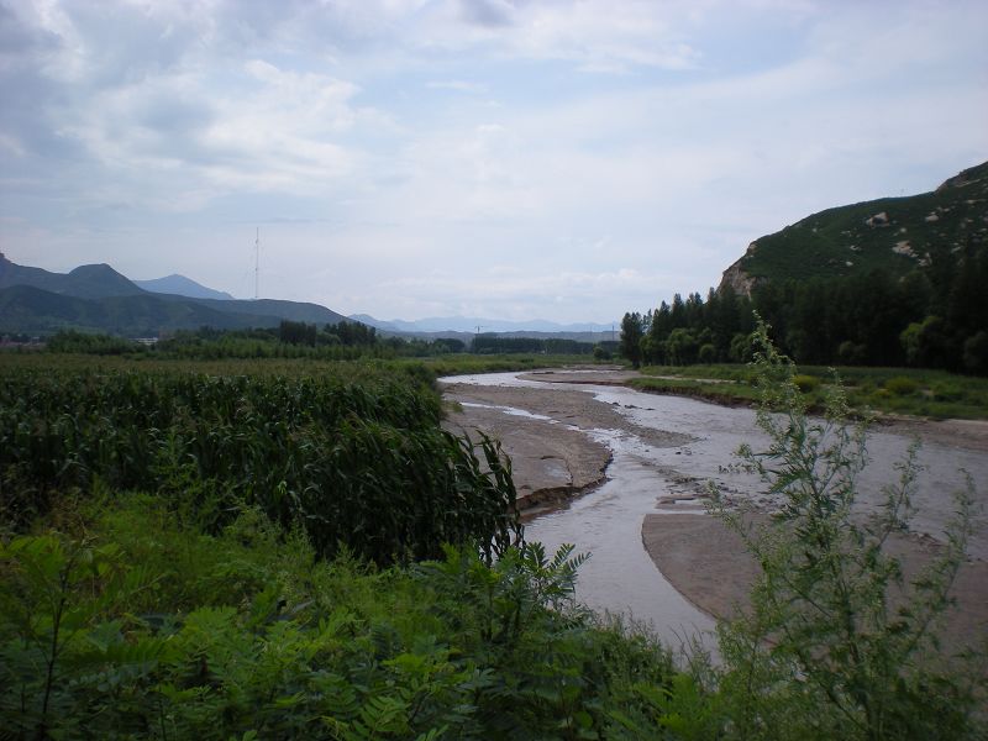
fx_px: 1085
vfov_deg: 37.7
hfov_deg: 49.0
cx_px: 494
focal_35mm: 38
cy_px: 370
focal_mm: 6.3
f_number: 4.6
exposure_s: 1/626
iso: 64
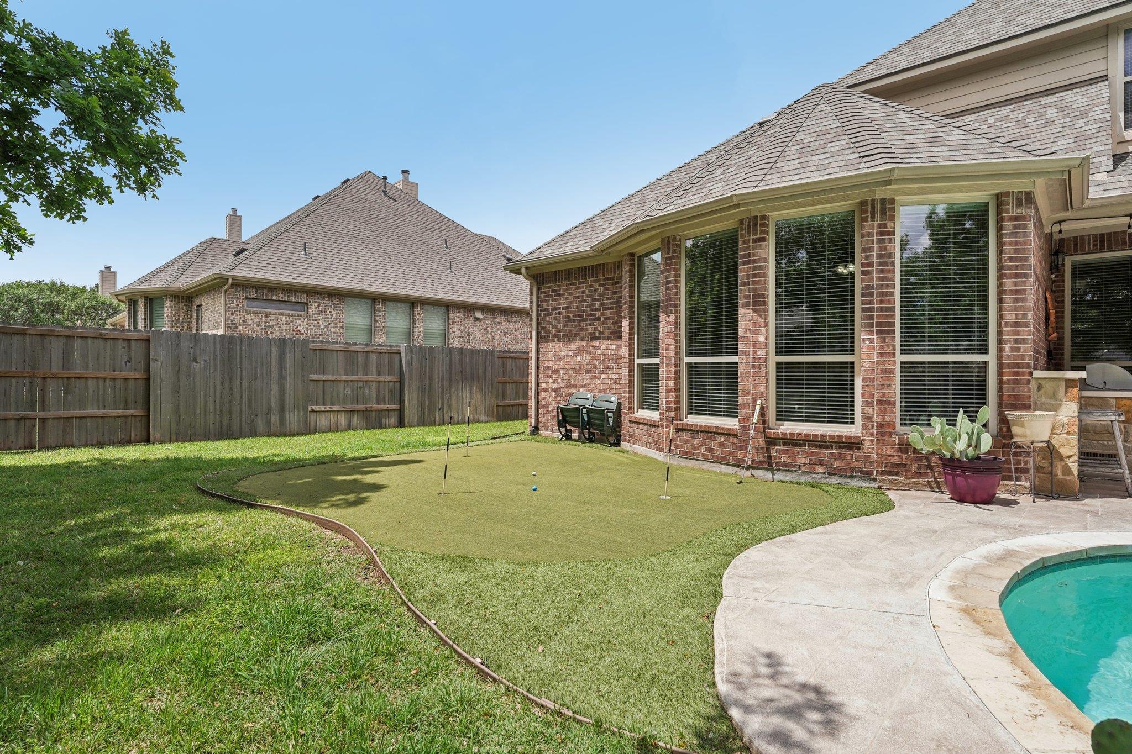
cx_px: 566
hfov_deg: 89.7
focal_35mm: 18
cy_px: 377
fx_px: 569
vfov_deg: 67.1
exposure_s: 1/1000
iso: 400
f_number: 8
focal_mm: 18.1
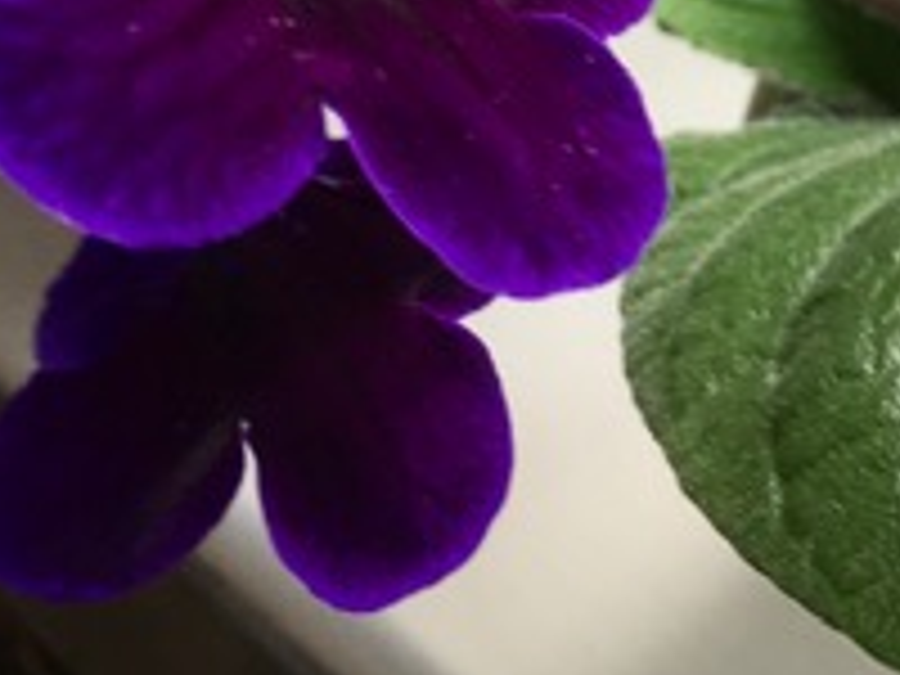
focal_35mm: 93
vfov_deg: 14.9
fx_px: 2418
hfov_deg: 20.1
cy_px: -292
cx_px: 999
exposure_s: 1/33
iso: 32
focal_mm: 4.15
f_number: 2.2
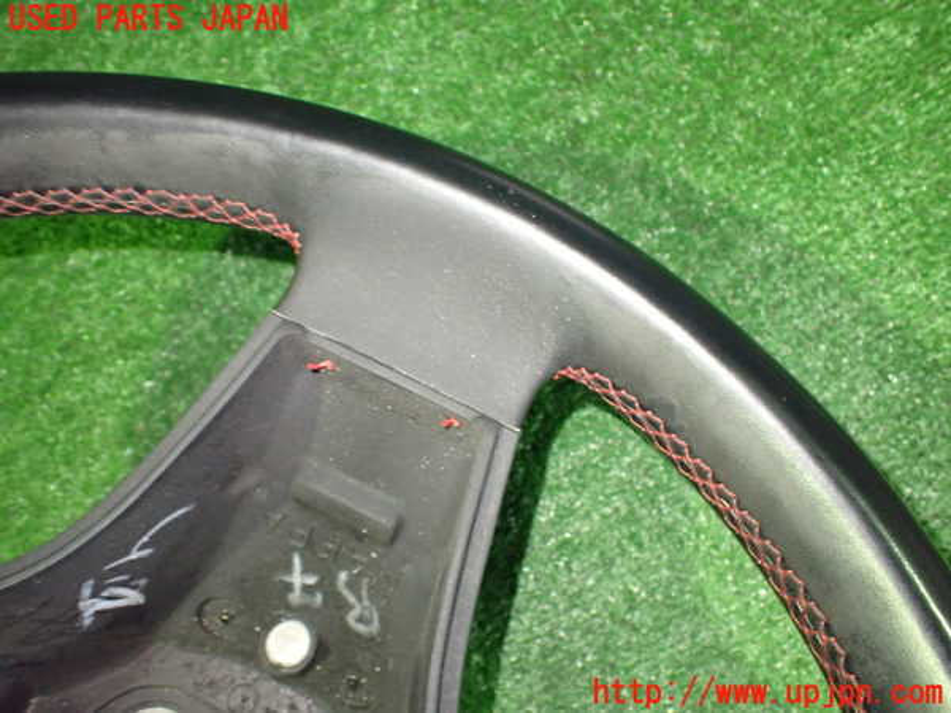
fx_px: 824
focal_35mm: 30
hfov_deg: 60.0
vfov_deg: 46.8
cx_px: 476
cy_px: 356
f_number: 2.3
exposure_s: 1/30
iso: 1000
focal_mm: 5.4
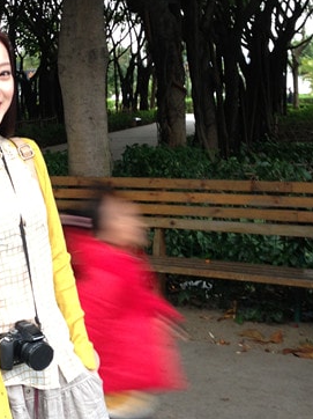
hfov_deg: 19.7
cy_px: 179
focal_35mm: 73
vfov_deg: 26.7
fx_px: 881
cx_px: 16
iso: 50
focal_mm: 4.13
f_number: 2.4
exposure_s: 1/20
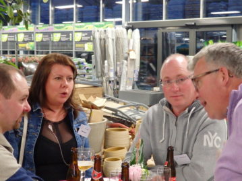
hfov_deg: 29.4
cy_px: 90
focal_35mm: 66
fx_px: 461
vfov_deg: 22.2
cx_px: 121
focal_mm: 11.9
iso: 1000
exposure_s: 1/15
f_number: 4.4
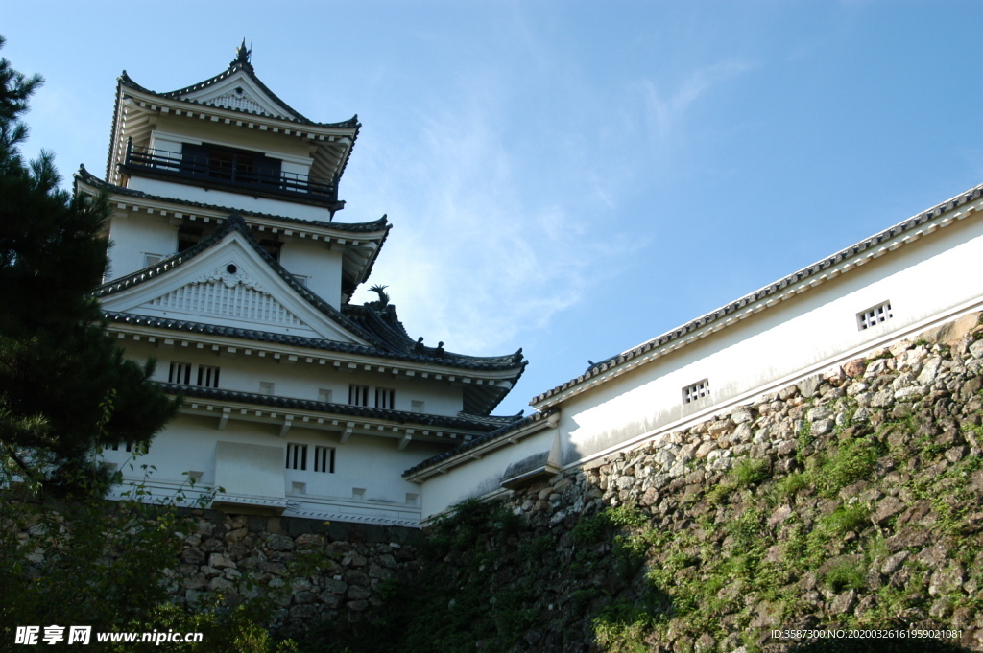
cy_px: 326
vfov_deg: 29.8
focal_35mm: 45
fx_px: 1228
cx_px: 492
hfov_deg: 43.6
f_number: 7.1
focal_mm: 30
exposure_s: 1/250
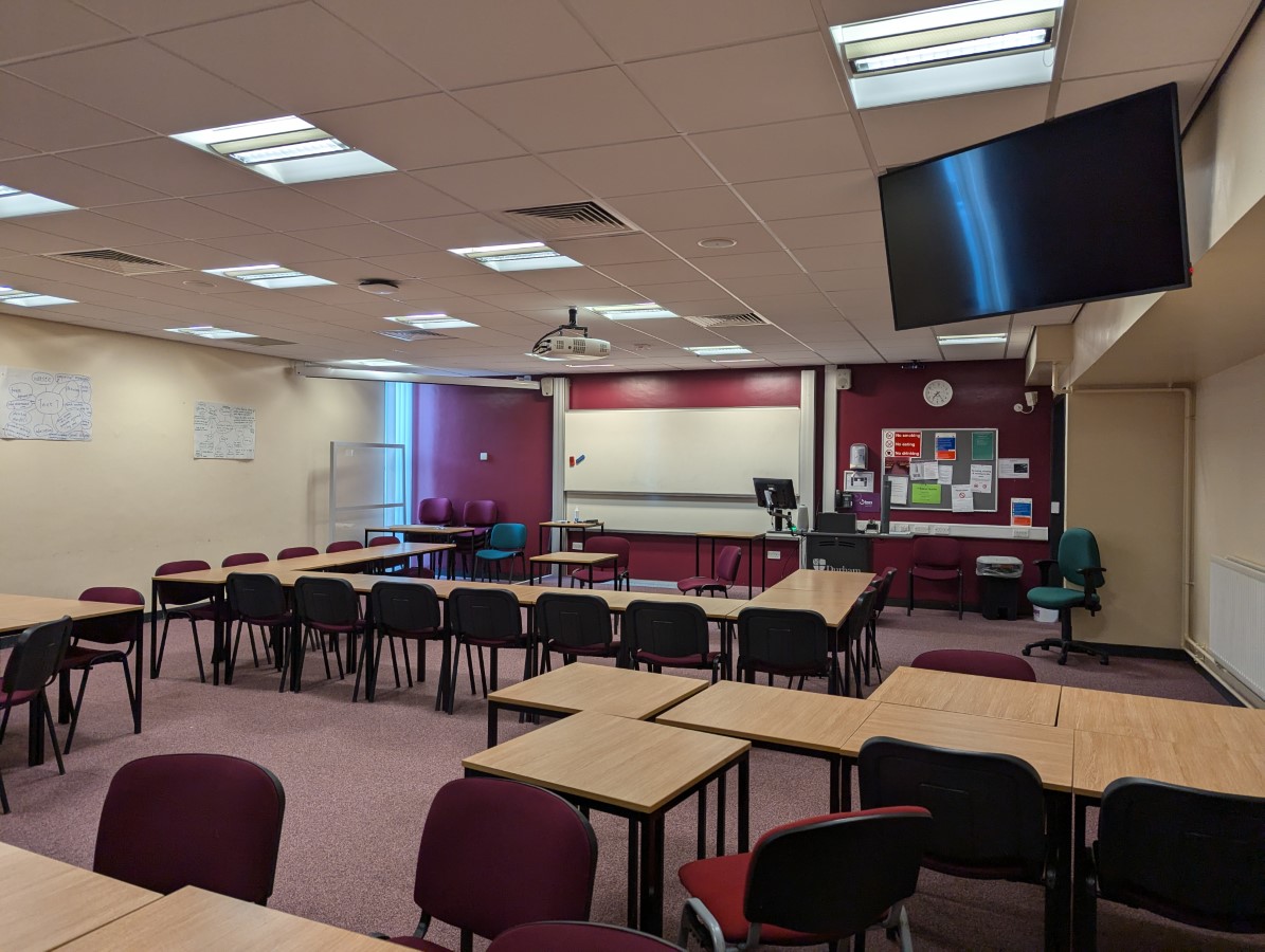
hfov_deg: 71.5
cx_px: 632
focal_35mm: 24
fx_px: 878
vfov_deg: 56.9
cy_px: 476
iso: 53
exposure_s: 1/50
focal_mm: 6.81
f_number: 1.85
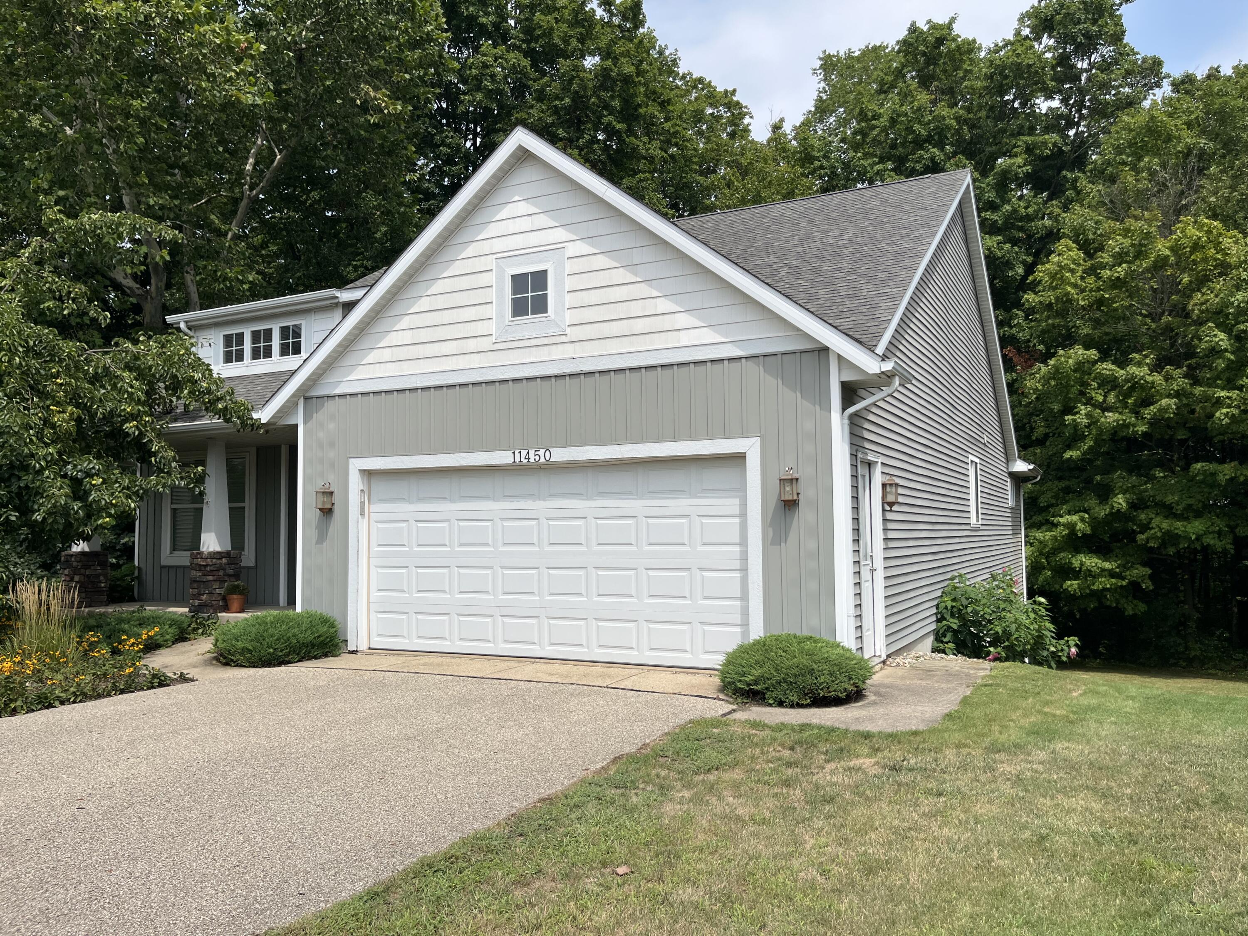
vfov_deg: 53.1
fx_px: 937
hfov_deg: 67.3
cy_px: 468
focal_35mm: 26
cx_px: 624
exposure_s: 1/5319
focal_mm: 5.1
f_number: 1.6
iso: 50
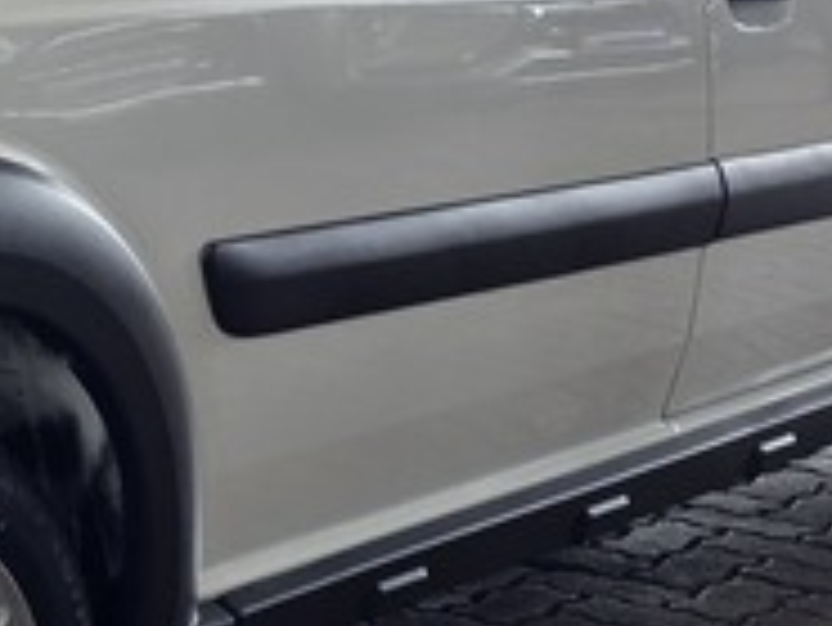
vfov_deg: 11.5
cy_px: -72
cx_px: -270
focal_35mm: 127
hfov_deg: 14.8
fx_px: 3054
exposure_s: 1/180
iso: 80
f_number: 1.7
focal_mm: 6.25
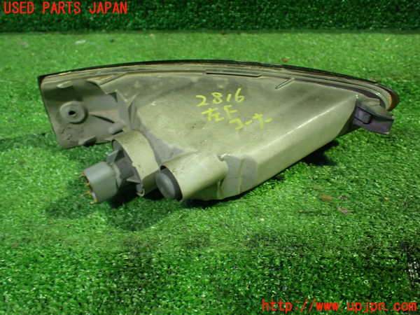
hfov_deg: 60.0
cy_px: 158
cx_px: 210
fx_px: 364
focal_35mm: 30
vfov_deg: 46.8
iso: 800
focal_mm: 5.4
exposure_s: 1/40
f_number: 2.3
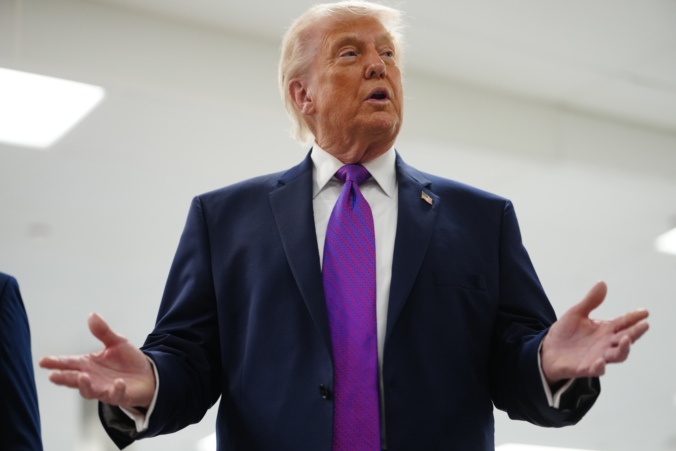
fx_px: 1521
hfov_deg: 25.1
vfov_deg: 16.9
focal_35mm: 81
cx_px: 338
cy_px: 226
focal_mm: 81
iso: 2000
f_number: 2
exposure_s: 1/400
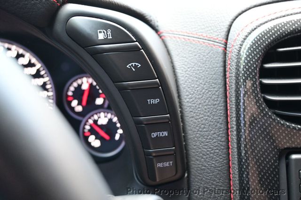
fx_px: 345
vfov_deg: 32.4
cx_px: 150
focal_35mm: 41
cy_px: 100
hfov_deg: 47.2
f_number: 4.5
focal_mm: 27.5
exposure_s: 1/40
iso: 1400
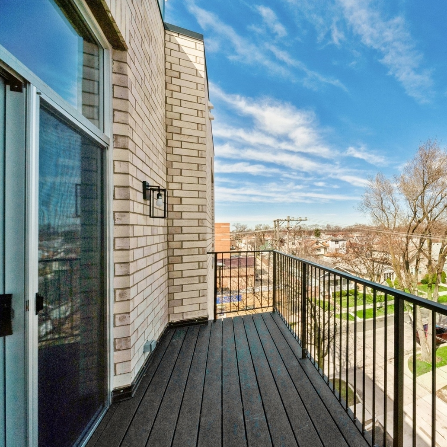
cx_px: 349
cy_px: 232
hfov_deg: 78.9
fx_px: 234
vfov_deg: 87.4
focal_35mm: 16
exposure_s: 1/2000
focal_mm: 12
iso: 200
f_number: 8
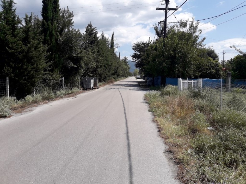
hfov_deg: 63.4
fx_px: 199
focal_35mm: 28
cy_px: 92
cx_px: 123
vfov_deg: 49.7
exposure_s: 1/1890
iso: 40
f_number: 1.9
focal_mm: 3.7
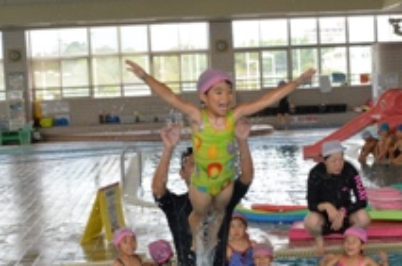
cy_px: 188
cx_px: 264
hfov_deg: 21.2
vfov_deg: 14.1
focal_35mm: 96
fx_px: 1070
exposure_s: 1/1600
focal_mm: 34
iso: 4000
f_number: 5.6
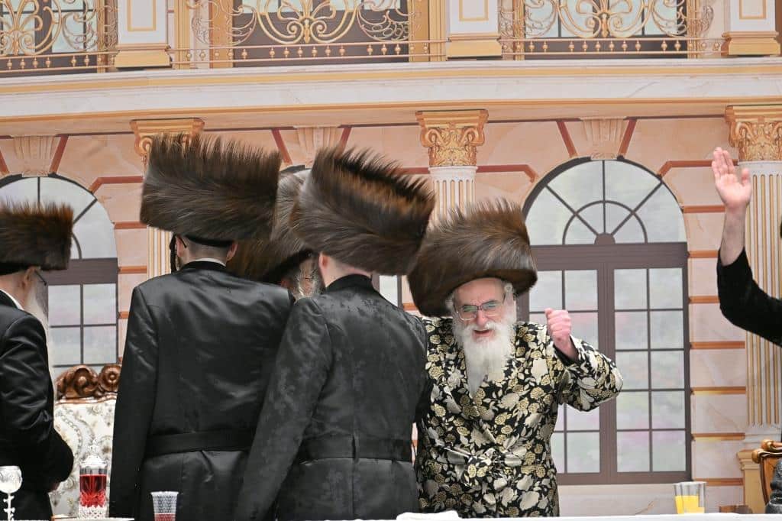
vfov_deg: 5.4
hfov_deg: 8.1
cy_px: 260
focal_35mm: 255
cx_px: 391
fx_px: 5537
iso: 320
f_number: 2.8
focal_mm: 170
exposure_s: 1/400
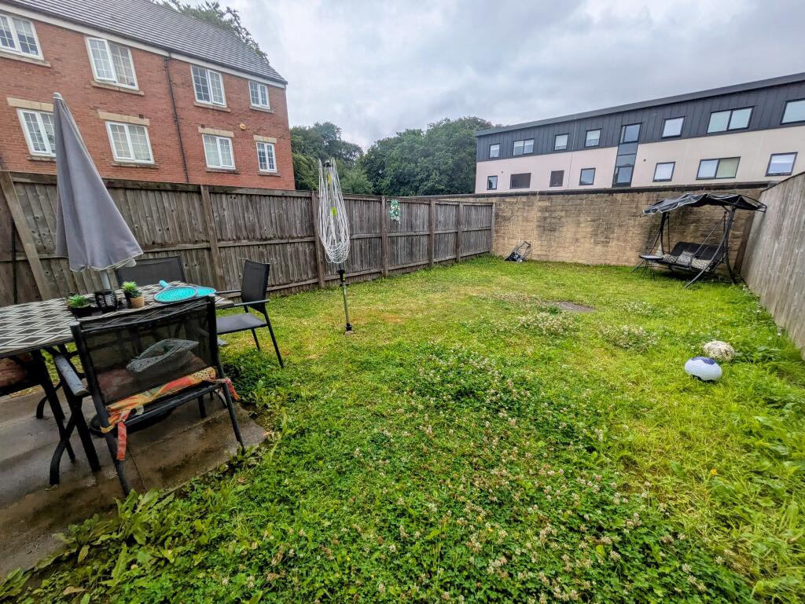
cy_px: 302
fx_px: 326
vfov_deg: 85.7
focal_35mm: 14
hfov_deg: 102.0
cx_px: 402
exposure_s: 1/809
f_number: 2.2
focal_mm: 1.83
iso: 48
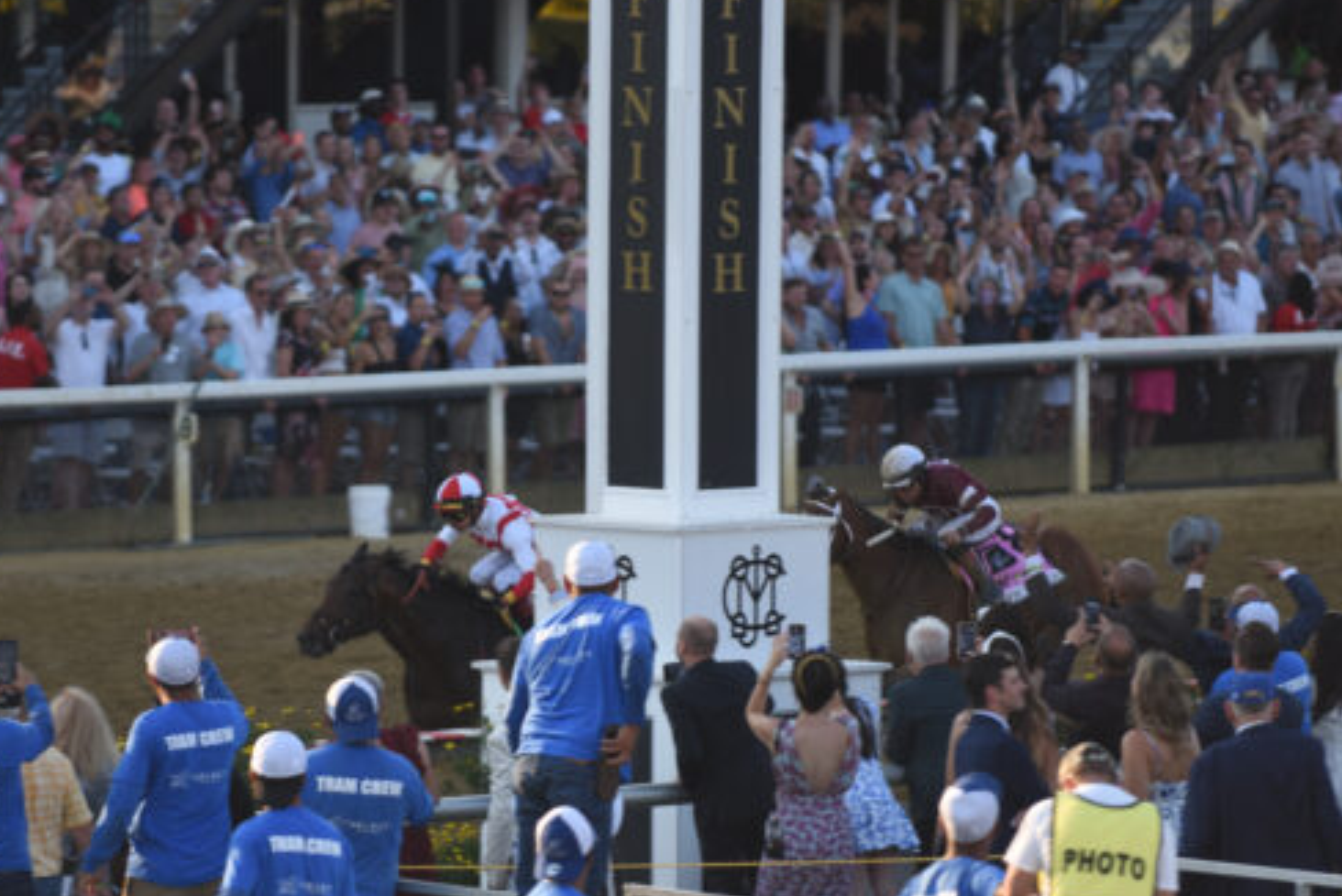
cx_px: 531
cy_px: 598
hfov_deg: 6.5
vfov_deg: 4.4
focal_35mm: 315
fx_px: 11749
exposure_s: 1/640
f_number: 3.2
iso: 160
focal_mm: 200
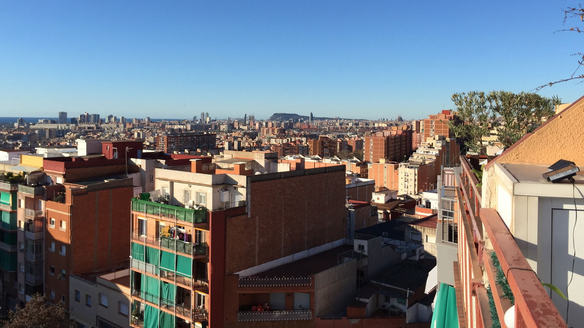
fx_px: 496
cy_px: 126
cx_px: 291
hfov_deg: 61.0
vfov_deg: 36.5
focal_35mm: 32
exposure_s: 1/1647
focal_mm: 4.15
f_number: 2.2
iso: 32
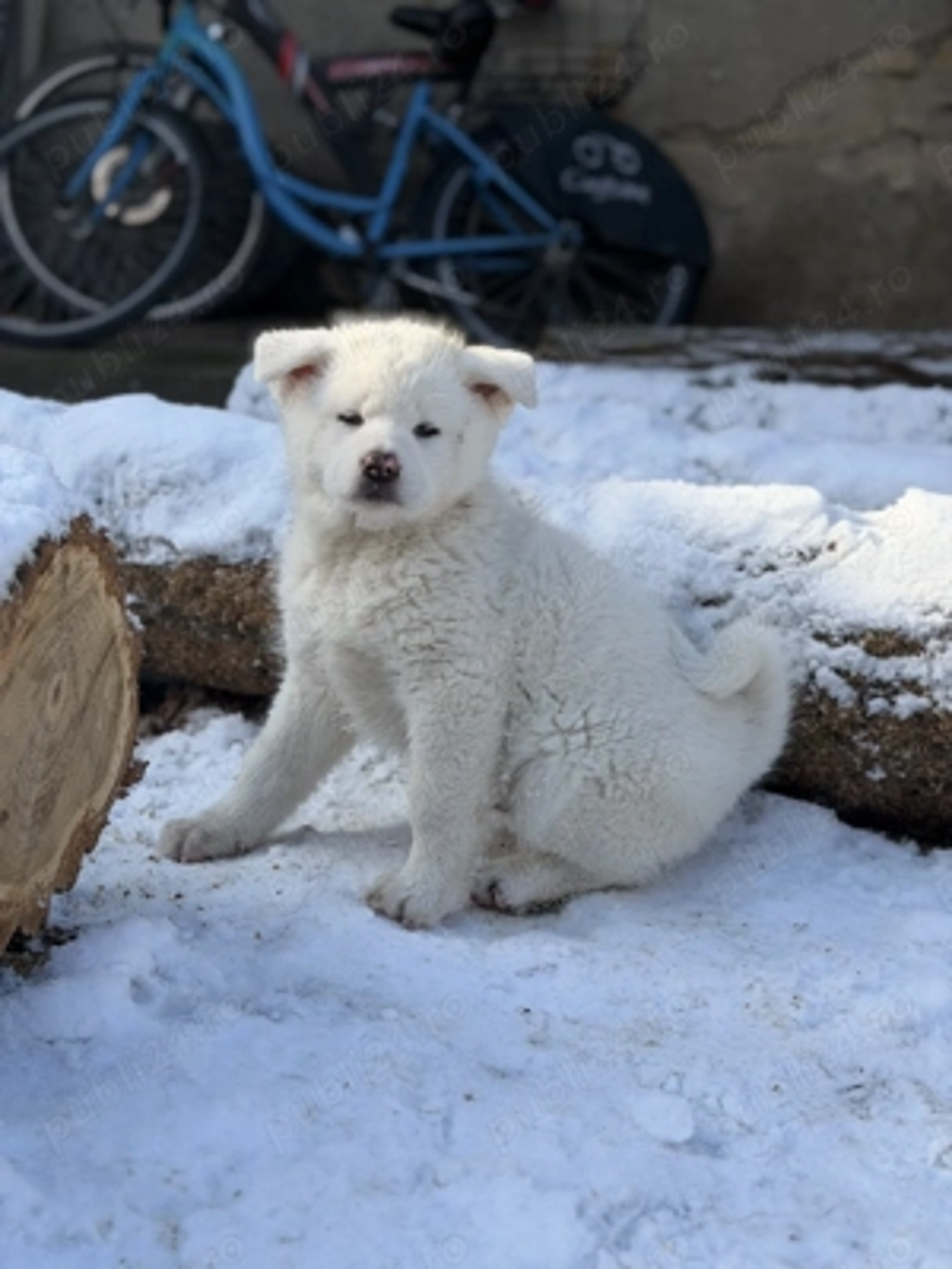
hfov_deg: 30.3
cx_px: 476
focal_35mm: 48
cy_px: 634
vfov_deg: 39.7
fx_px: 1760
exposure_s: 1/1678
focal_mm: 6.76
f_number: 1.78
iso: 64
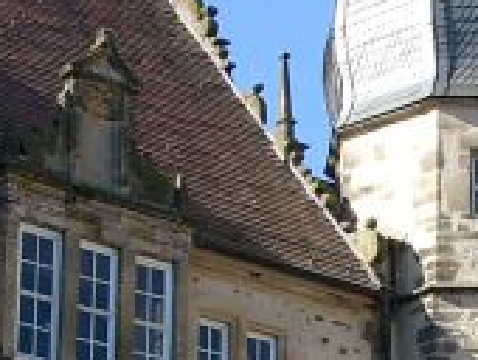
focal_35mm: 160
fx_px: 2213
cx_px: 481
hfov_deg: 12.2
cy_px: 461
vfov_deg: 9.2
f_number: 4
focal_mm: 7.13
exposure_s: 1/400
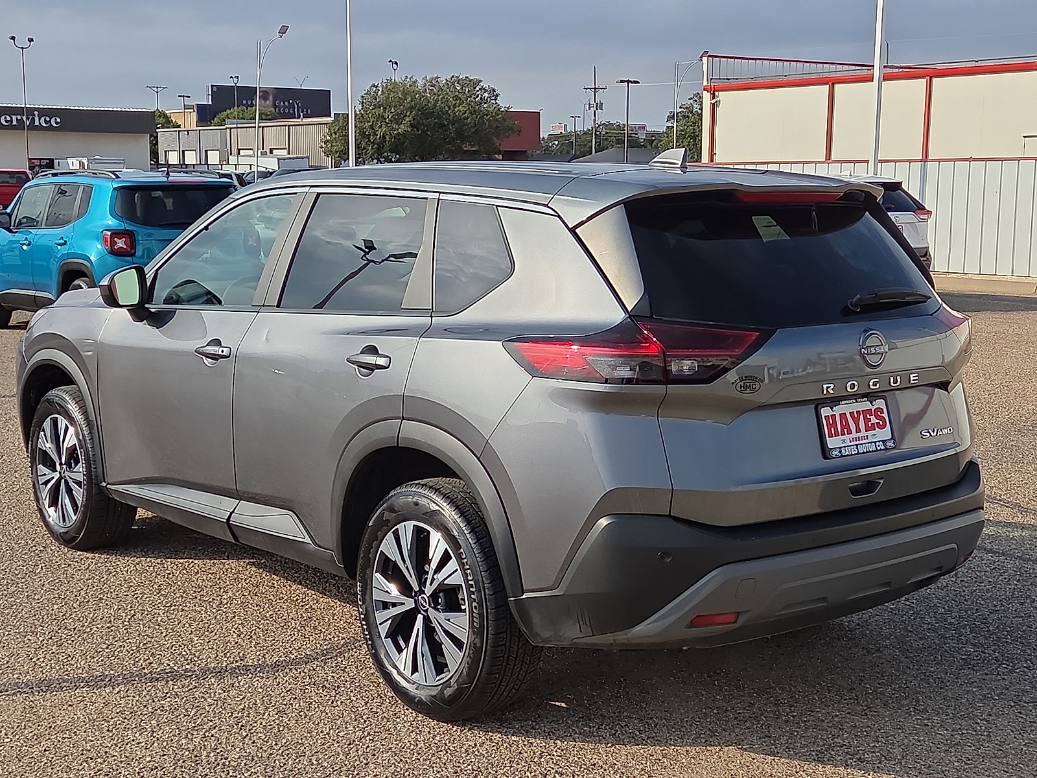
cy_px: 389
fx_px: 1498
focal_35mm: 50
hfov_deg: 38.2
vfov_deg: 29.1
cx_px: 518
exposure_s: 1/2500
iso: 25
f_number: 1.8
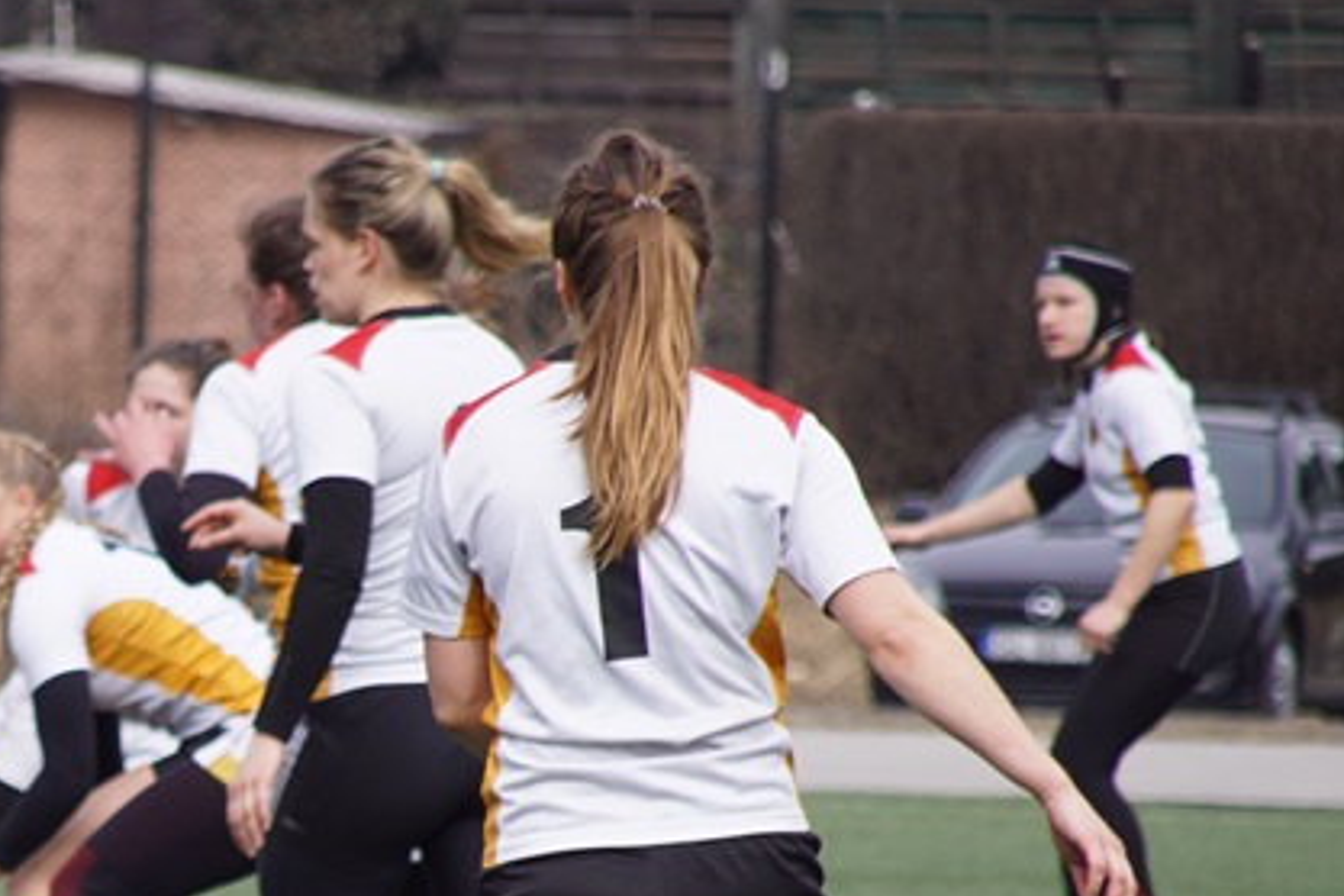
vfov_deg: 1.9
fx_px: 26878
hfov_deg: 2.9
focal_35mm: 720
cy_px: 827
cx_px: 32
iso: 200
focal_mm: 200
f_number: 6.3
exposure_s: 1/320
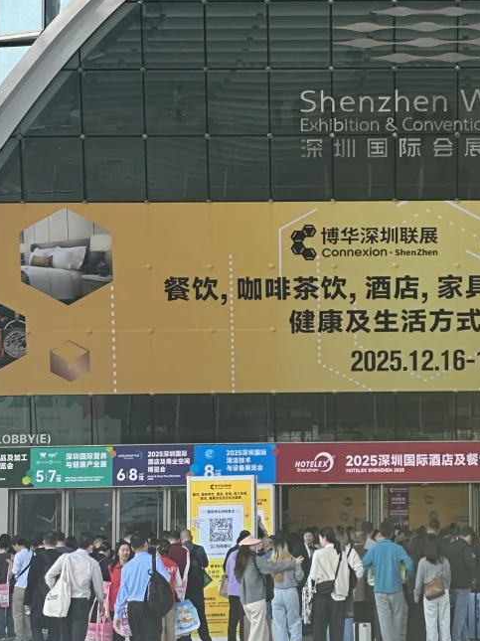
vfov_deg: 11.4
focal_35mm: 172
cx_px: 430
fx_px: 3183
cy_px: 62
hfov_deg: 8.6
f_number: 2.8
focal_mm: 9
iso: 32
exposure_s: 1/170
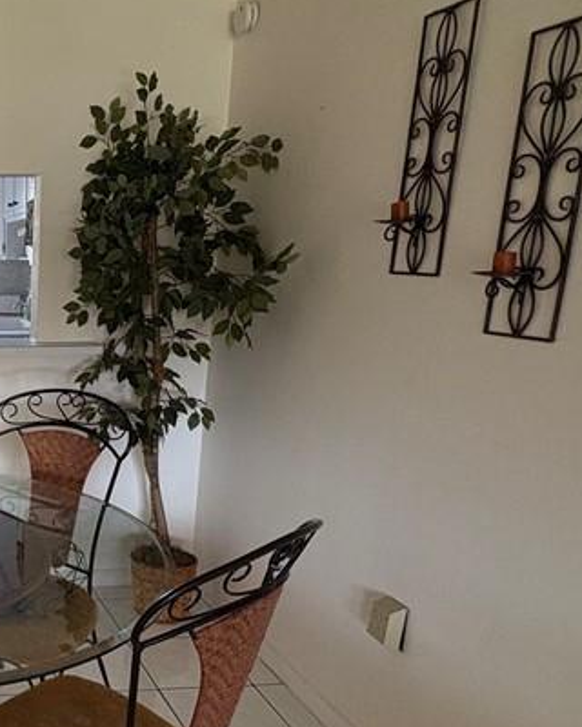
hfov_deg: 35.0
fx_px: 754
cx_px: -87
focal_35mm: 35
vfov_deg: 51.3
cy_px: 423
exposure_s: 1/120
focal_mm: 2.22
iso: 250
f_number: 2.2
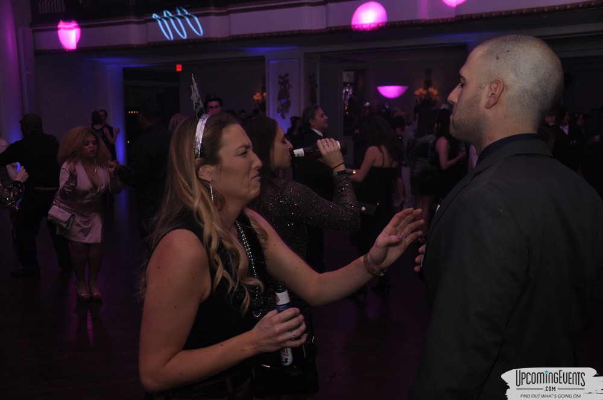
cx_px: 302
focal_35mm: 39
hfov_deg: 49.6
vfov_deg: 34.1
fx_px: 652
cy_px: 200
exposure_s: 1/60
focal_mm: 26
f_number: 5
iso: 400
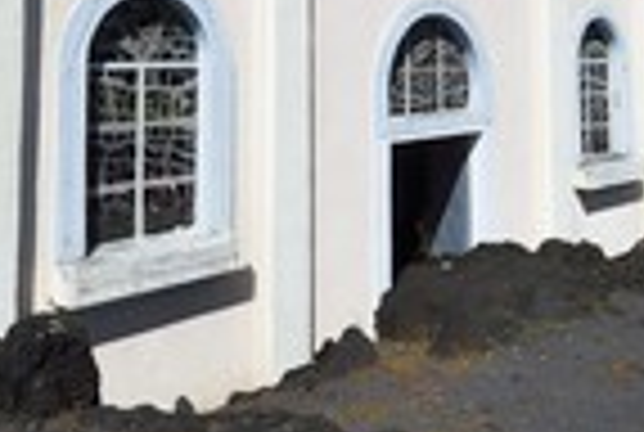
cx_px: 333
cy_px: -18
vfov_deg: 30.1
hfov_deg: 47.3
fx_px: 735
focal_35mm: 41
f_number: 14
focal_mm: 14
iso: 200
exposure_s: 1/250
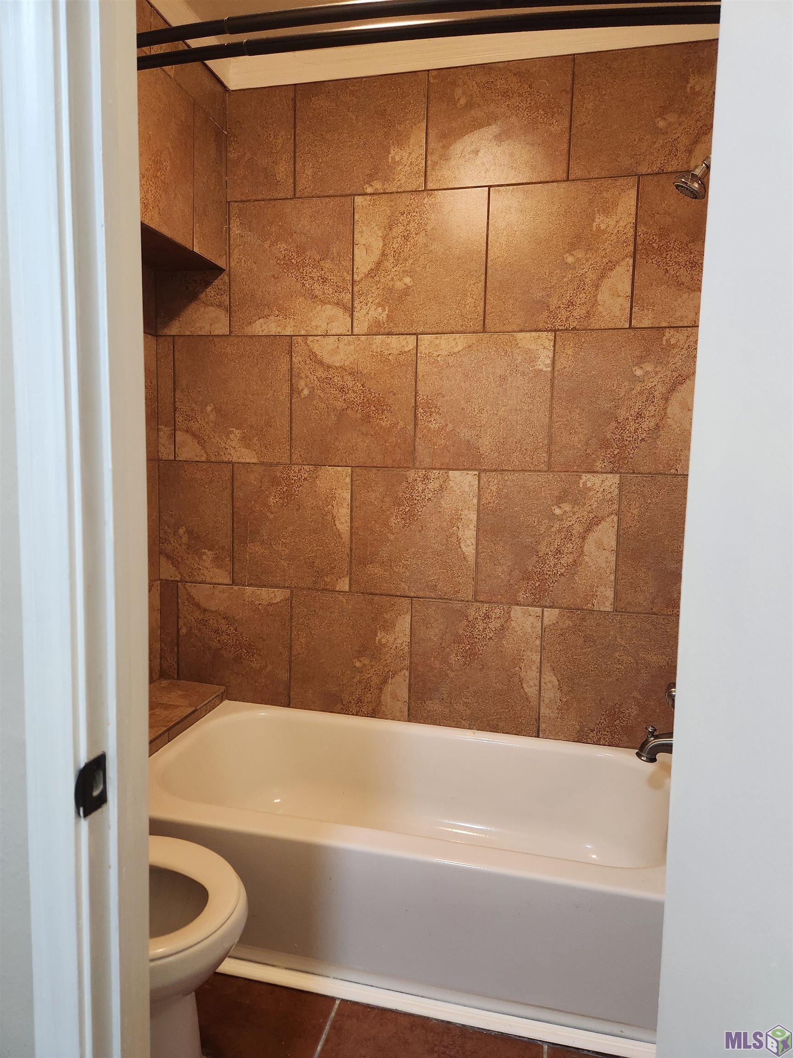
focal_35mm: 23
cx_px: 396
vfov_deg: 73.9
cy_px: 529
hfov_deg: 58.9
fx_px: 703
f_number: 1.8
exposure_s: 1/120
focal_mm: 5.4
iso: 500
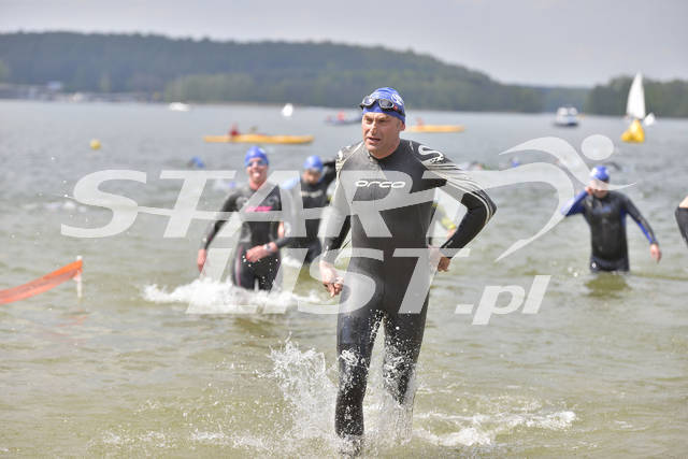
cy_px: 230
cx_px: 344
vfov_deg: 12.2
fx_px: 2141
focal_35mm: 112
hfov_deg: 18.3
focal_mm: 112
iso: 200
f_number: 4
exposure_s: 1/2000
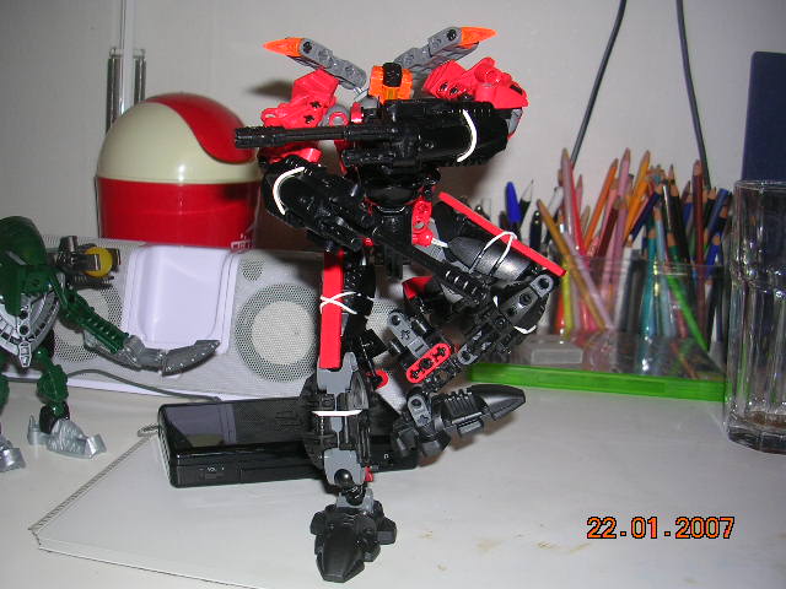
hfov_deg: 49.0
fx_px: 863
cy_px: 294
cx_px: 393
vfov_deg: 37.7
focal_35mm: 38
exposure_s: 1/60.1
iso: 50
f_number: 2.8
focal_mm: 5.8
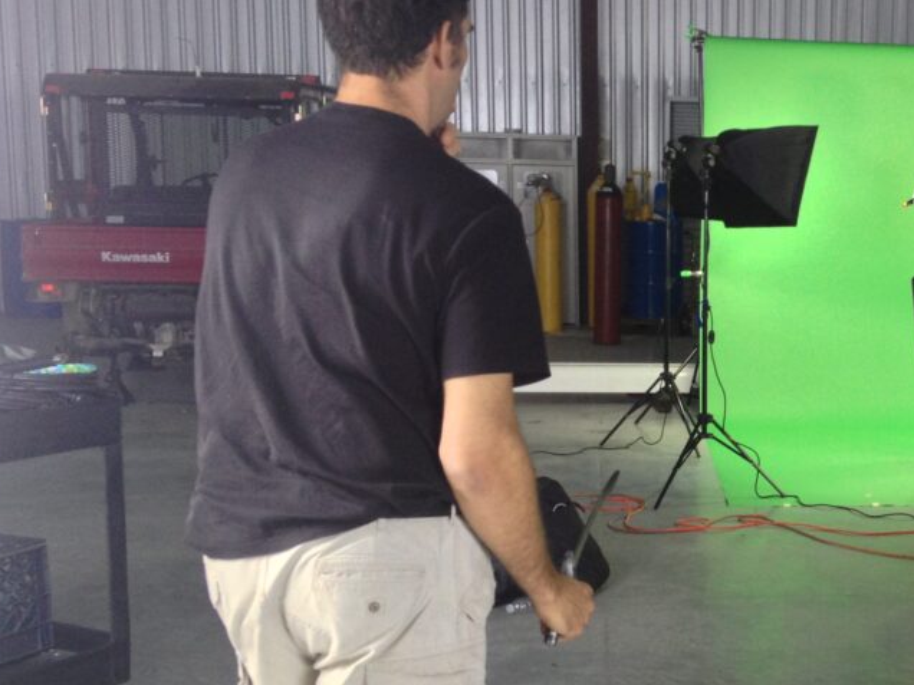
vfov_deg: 22.2
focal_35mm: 66
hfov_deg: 28.2
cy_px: 414
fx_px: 1743
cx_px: 839
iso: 80
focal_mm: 4.28
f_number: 2.4
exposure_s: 1/20
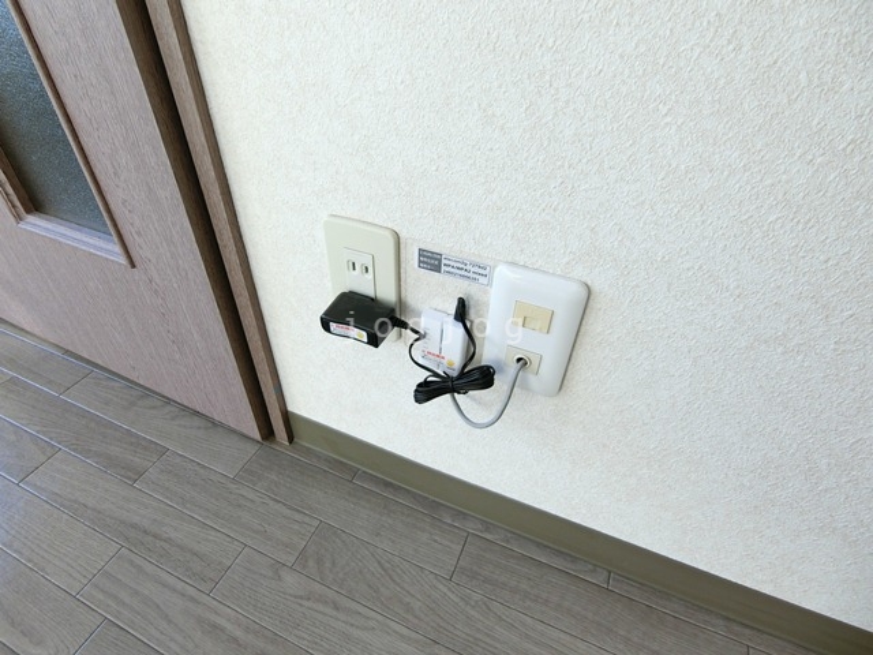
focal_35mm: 19
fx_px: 479
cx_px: 436
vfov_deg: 68.7
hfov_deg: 84.7
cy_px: 328
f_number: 2.7
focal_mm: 4.06
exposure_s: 1/125
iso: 100
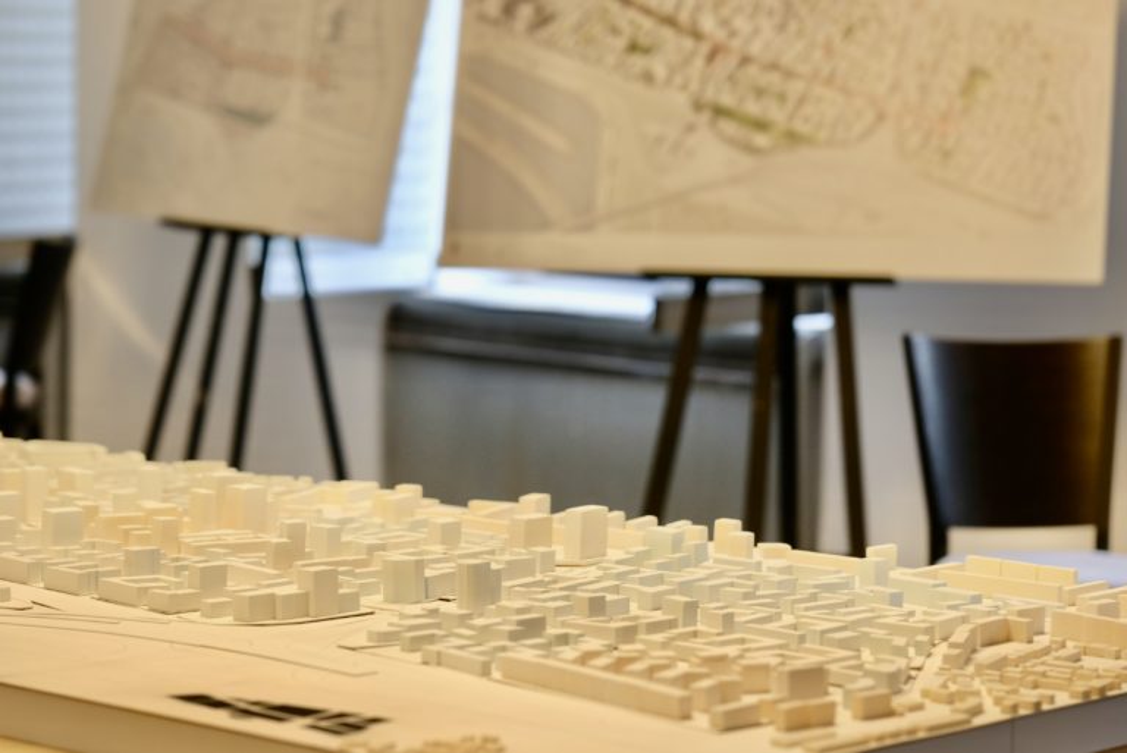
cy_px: 376
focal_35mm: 84
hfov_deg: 24.2
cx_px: 564
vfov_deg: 16.3
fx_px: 2631
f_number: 1.6
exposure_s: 1/500
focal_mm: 56
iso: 500
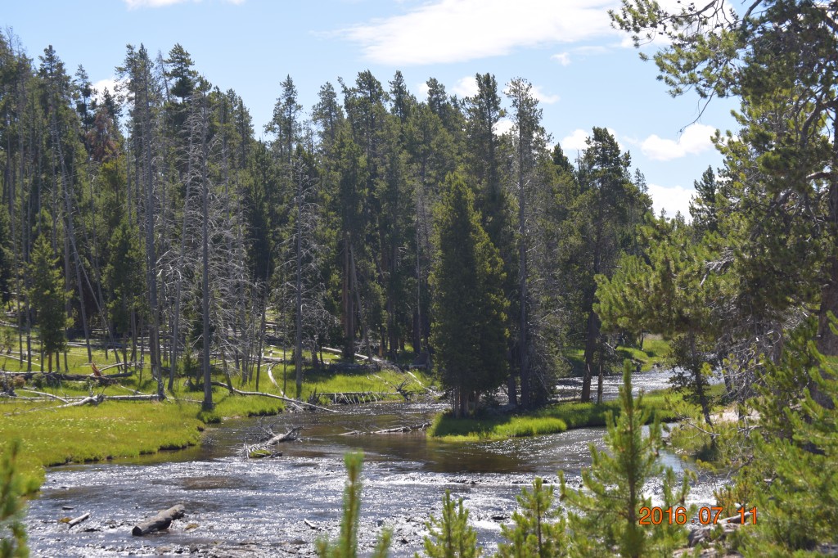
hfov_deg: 24.6
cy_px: 279
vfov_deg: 16.5
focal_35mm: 82
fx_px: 1920
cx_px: 419
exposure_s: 1/200
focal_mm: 55
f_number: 6.3
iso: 100
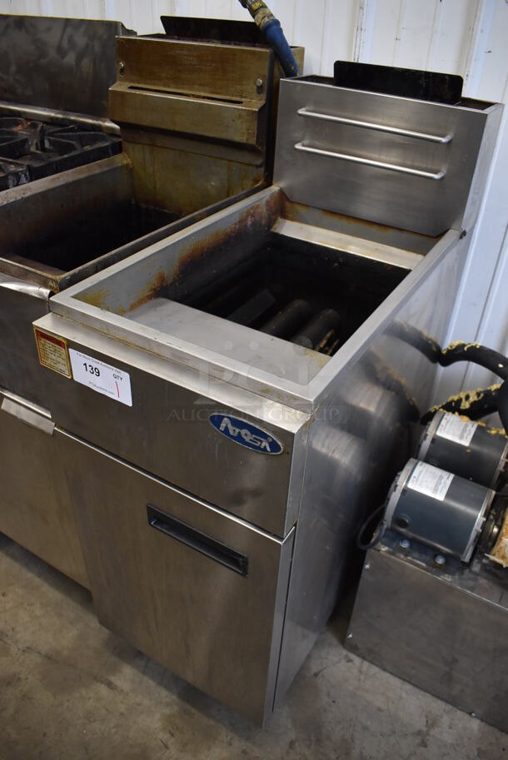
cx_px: 254
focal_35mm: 27
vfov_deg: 67.3
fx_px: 571
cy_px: 380
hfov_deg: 48.0
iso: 1100
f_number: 3.5
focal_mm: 18
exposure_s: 1/125
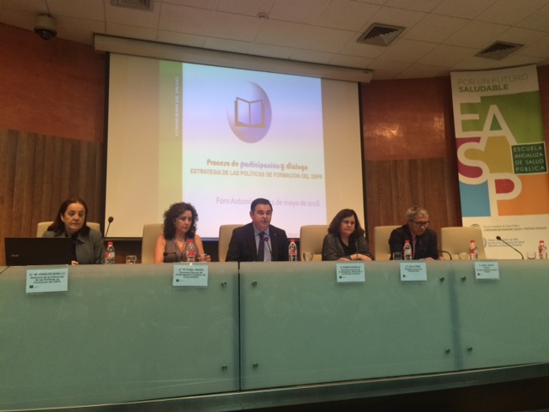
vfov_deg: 48.2
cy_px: 206
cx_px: 274
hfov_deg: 61.7
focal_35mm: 29
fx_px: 460
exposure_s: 1/33
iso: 100
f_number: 2.2
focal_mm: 4.15
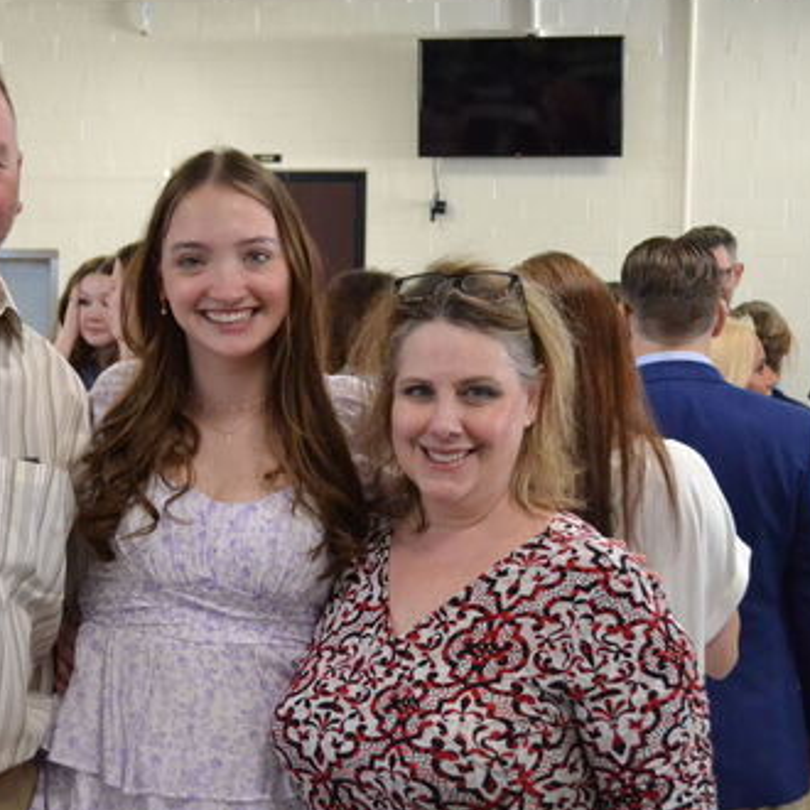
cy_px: 427
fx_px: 2012
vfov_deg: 22.8
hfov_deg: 22.5
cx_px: 183
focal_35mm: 76
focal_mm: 32
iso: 3200
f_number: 4.8
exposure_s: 1/250
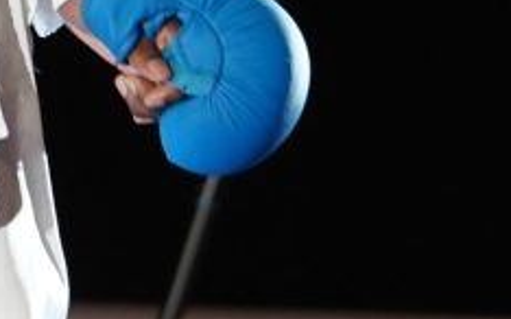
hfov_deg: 1.3
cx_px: -459
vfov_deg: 0.8
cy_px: -601
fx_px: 21868
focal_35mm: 1571
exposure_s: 1/320
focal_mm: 200
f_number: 2.8
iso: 1250
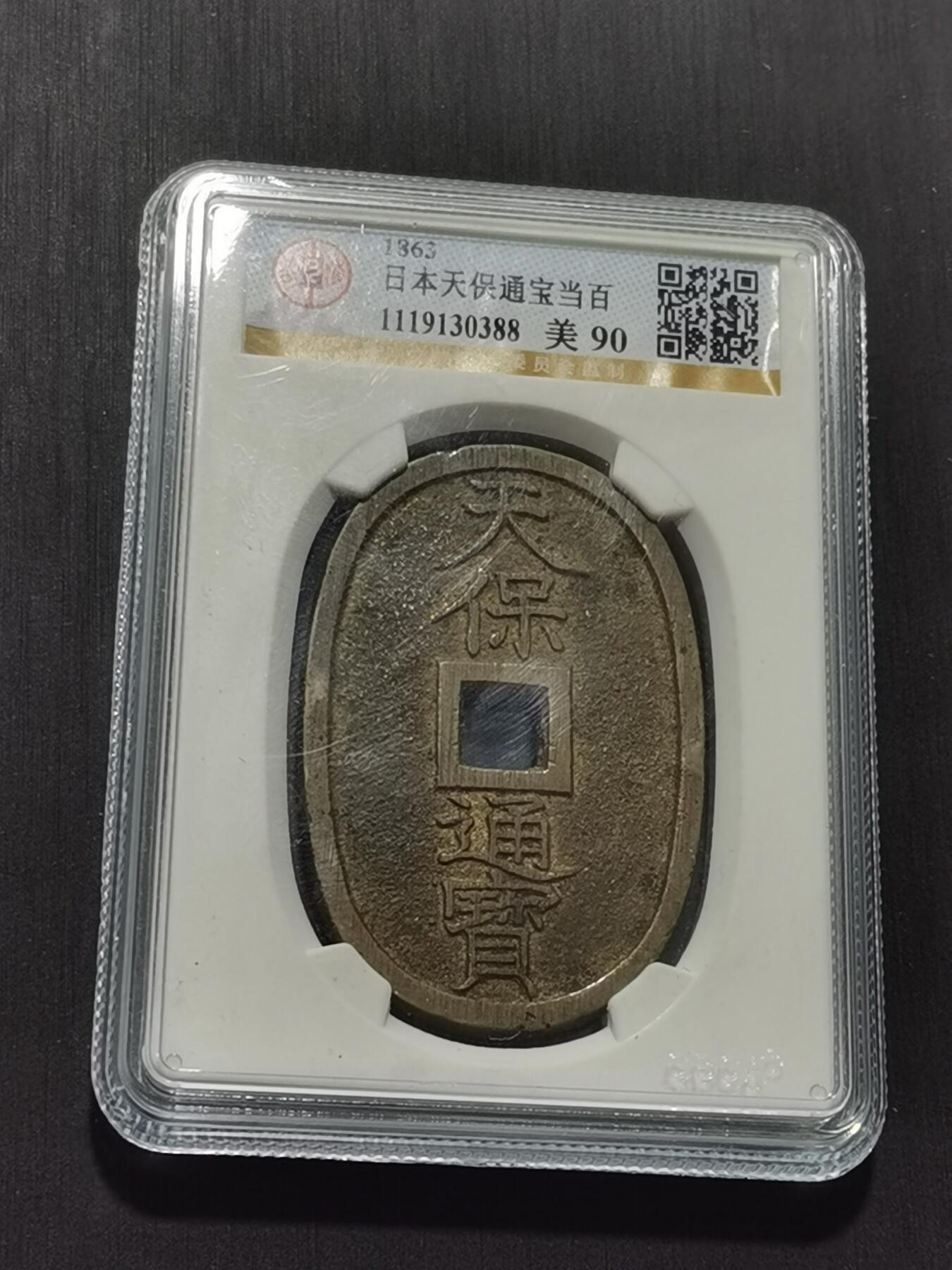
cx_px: 476
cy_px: 635
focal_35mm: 81
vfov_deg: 24.1
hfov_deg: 18.2
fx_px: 2970
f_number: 1.8
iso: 64
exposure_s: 1/120
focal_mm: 5.58
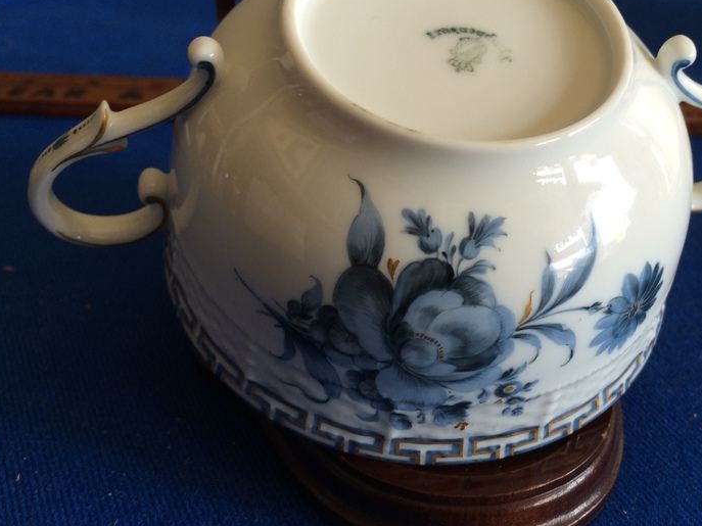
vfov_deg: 37.5
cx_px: 384
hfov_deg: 48.9
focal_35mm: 38
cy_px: 202
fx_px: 770
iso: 32
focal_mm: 4.15
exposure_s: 1/60
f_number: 2.2
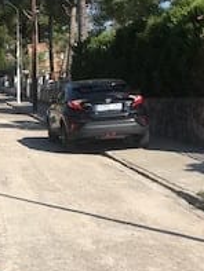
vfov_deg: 20.8
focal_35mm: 94
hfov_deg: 14.8
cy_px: 147
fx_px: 738
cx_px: -83
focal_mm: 4.2
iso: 25
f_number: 2.2
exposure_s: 1/1570
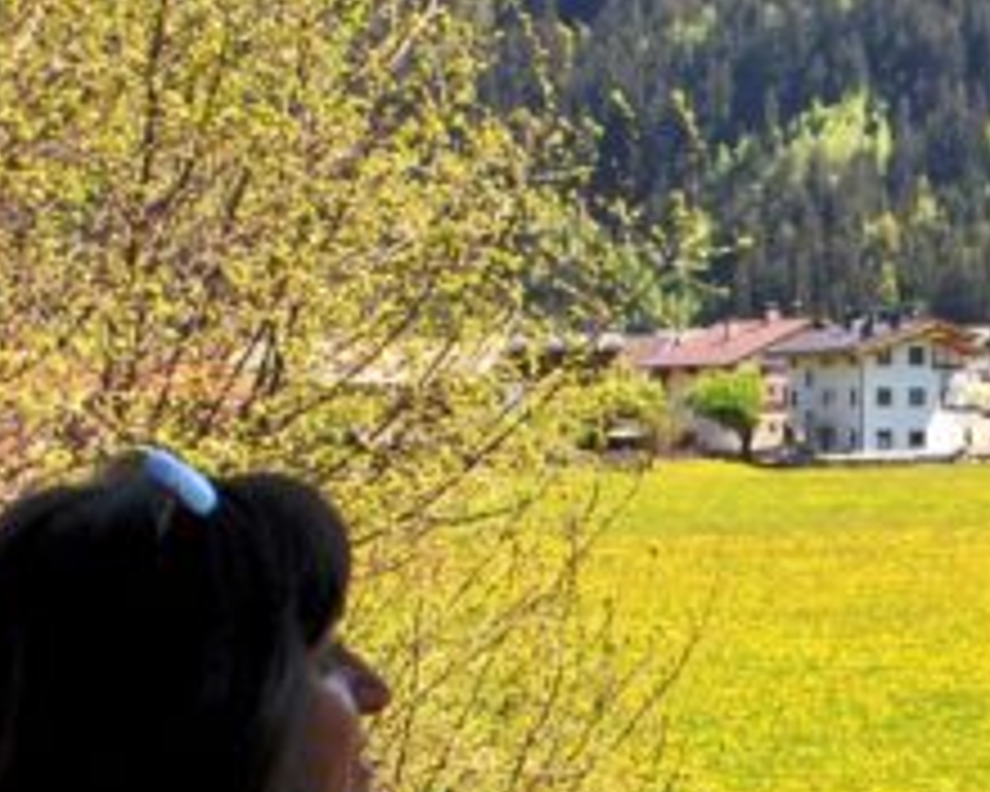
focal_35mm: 134
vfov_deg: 11.4
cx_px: 1076
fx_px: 3926
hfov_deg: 14.1
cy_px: 711
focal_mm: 22
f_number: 10
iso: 200
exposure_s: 1/200
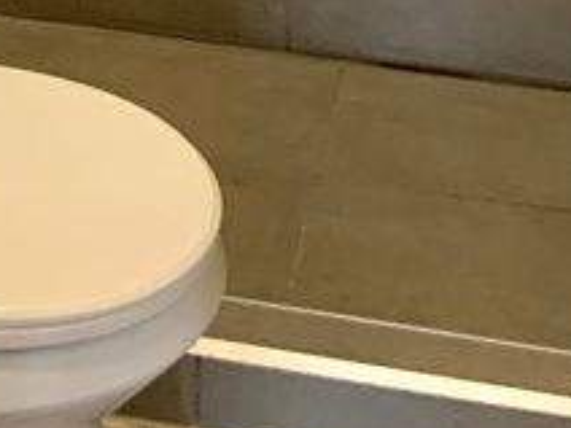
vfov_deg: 9.5
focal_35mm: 140
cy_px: -571
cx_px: 5
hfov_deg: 13.9
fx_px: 2309
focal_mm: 3
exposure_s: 1/60
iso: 125
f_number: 1.8
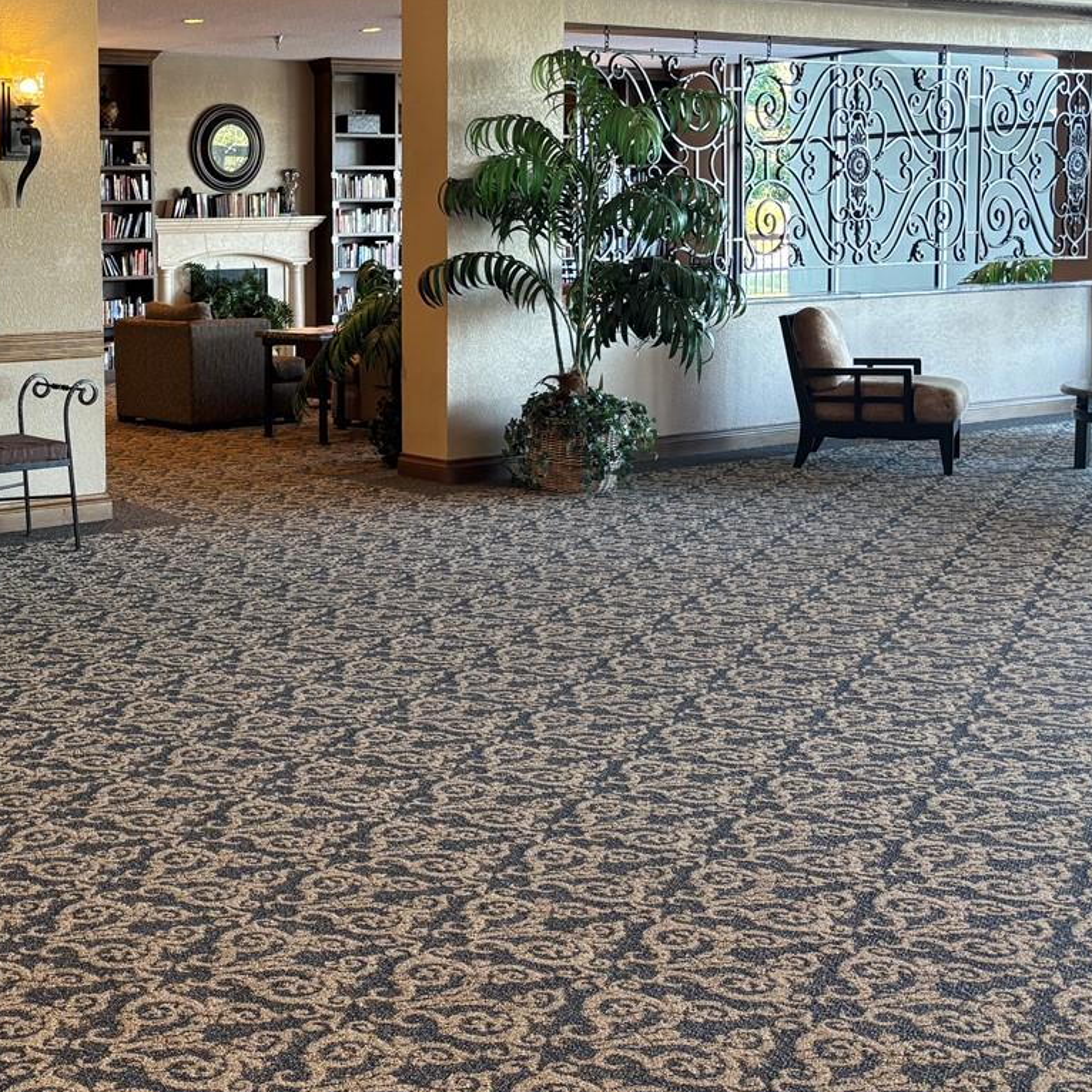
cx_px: 124
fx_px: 1713
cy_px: 372
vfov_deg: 35.0
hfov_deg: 33.6
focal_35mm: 48
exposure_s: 1/60
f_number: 1.6
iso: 200
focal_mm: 5.96
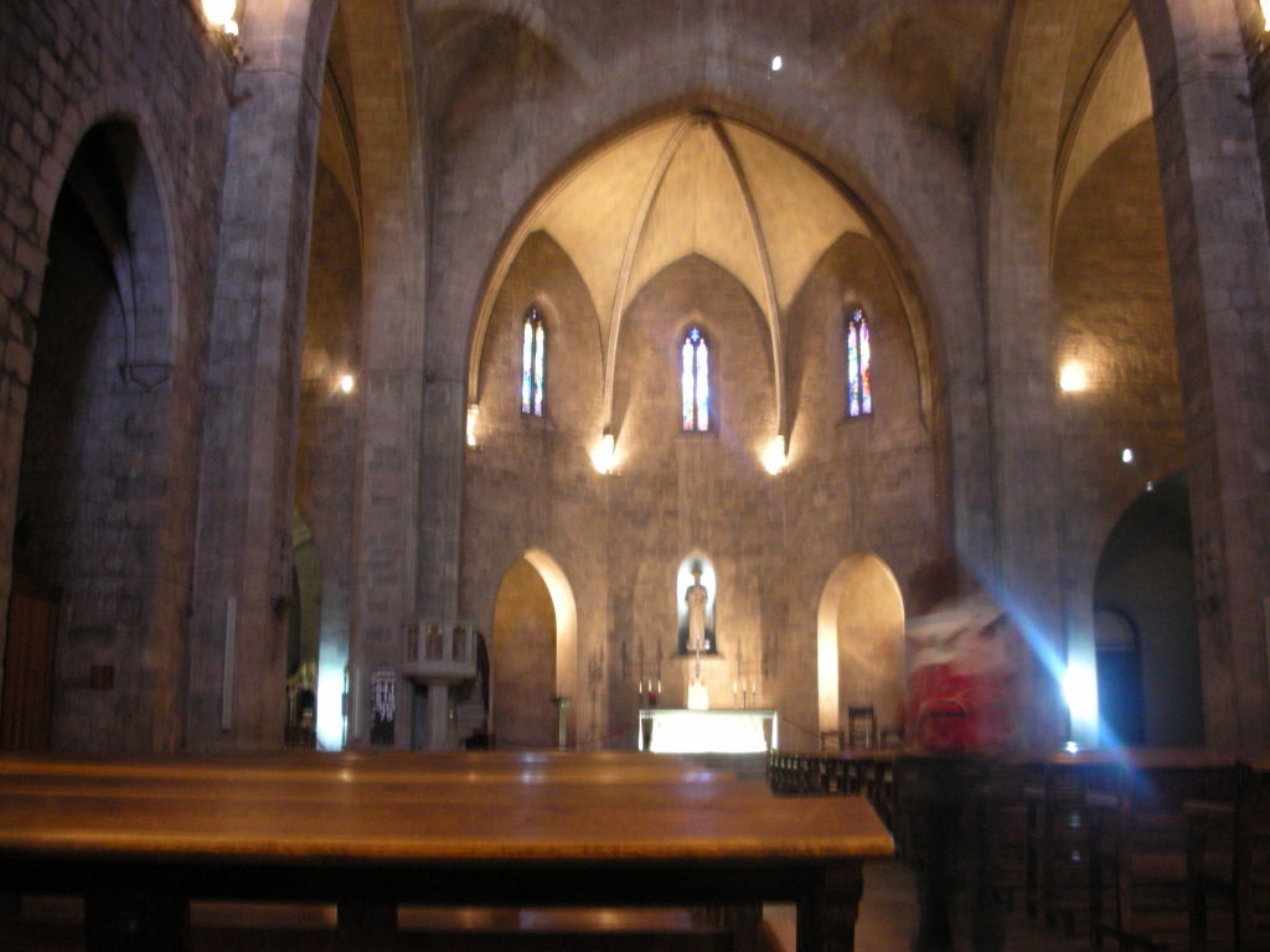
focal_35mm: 35
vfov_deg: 40.7
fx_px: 1284
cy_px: 476
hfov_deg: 52.6
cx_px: 635
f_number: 3
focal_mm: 5.8
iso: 200
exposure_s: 1
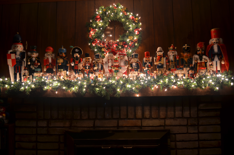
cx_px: 117
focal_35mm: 30
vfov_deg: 43.4
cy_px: 78
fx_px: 195
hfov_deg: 62.0
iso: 100
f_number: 4
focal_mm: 20
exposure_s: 1/2
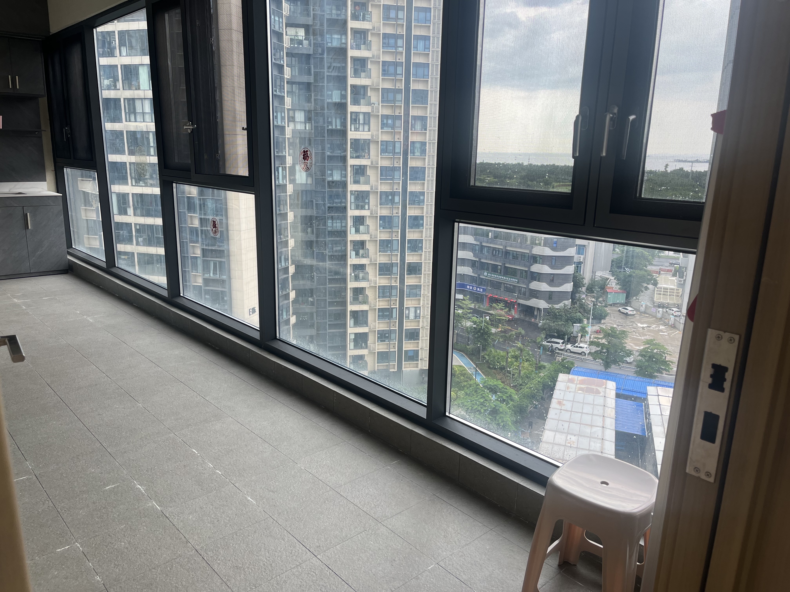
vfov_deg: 53.1
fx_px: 593
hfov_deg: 67.3
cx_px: 395
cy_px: 296
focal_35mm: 26
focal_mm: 5.1
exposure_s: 1/166
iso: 40
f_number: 1.6
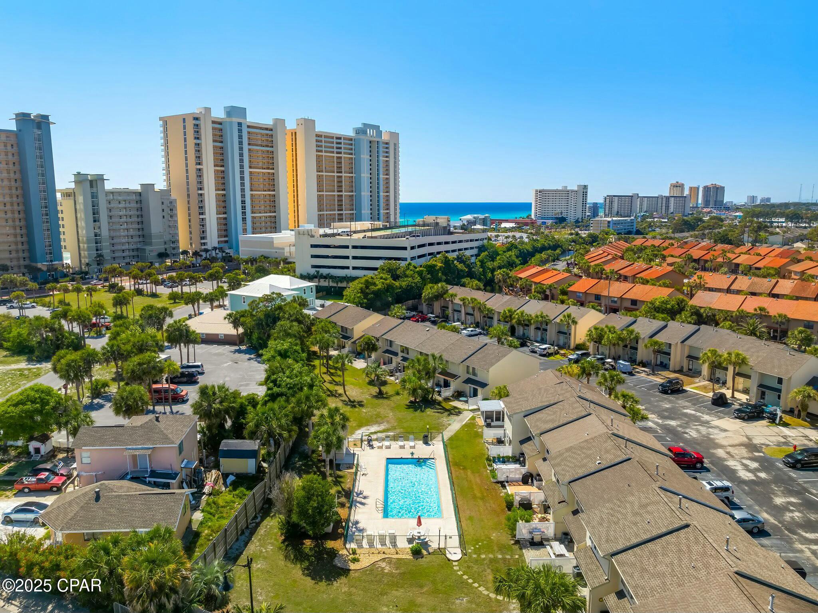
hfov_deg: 71.6
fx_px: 567
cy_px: 306
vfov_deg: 56.8
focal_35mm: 24
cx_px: 409
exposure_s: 1/1000
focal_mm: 12.3
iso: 120
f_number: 2.8
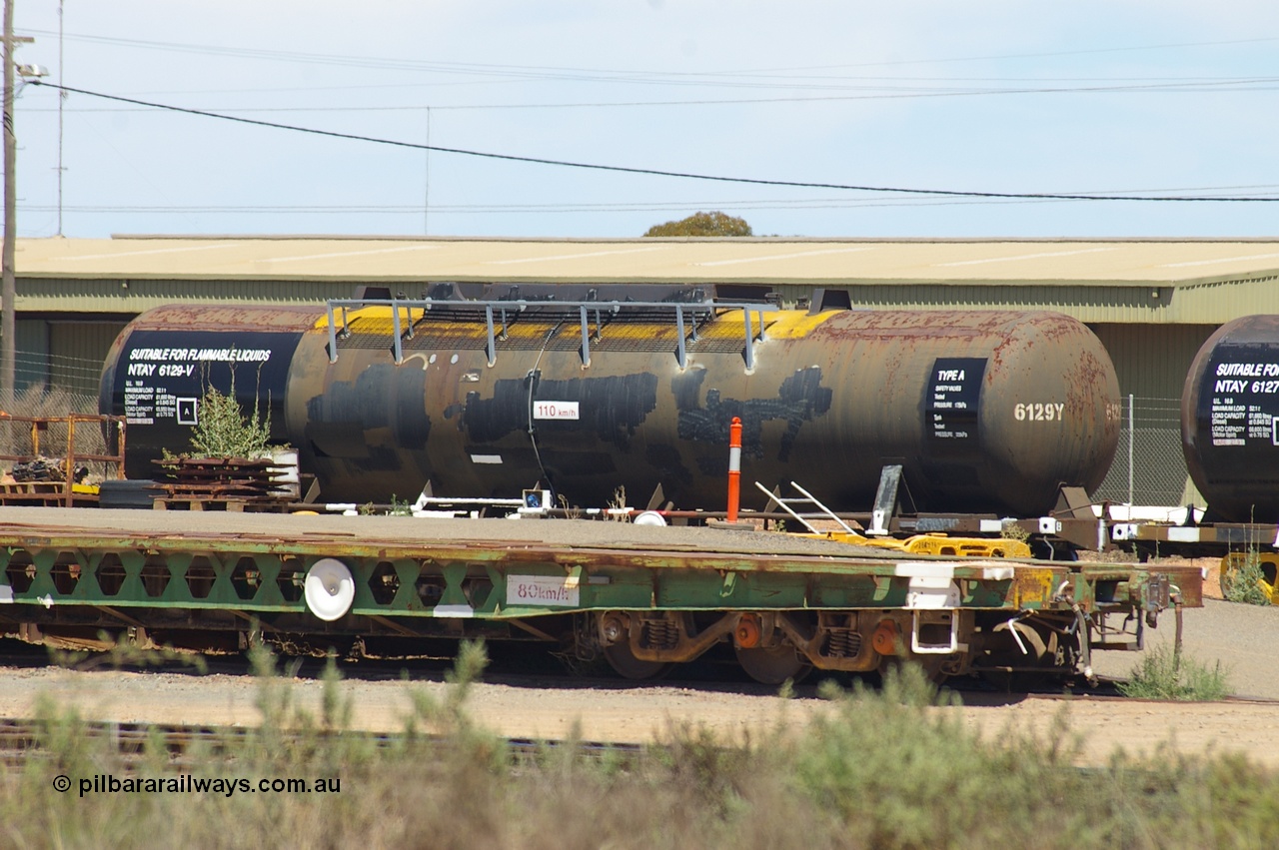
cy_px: 425
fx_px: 11181
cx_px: 640
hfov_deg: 6.5
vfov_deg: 4.4
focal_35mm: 315
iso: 200
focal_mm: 210
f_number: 8
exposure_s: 1/350
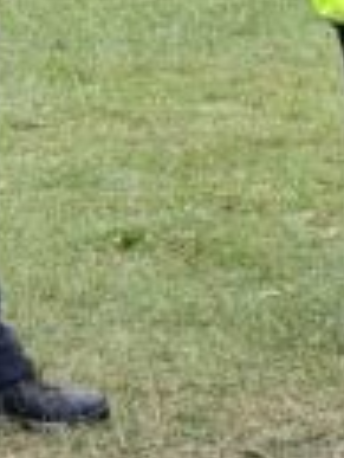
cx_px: 1206
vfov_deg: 9.4
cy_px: 664
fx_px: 2725
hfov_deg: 6.3
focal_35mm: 206
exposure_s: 1/120
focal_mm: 4
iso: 40
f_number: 1.8
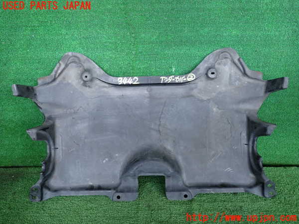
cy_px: 112
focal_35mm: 25
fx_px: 216
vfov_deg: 54.9
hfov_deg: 69.4
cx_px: 150
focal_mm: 4.5
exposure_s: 1/125
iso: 200
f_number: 2
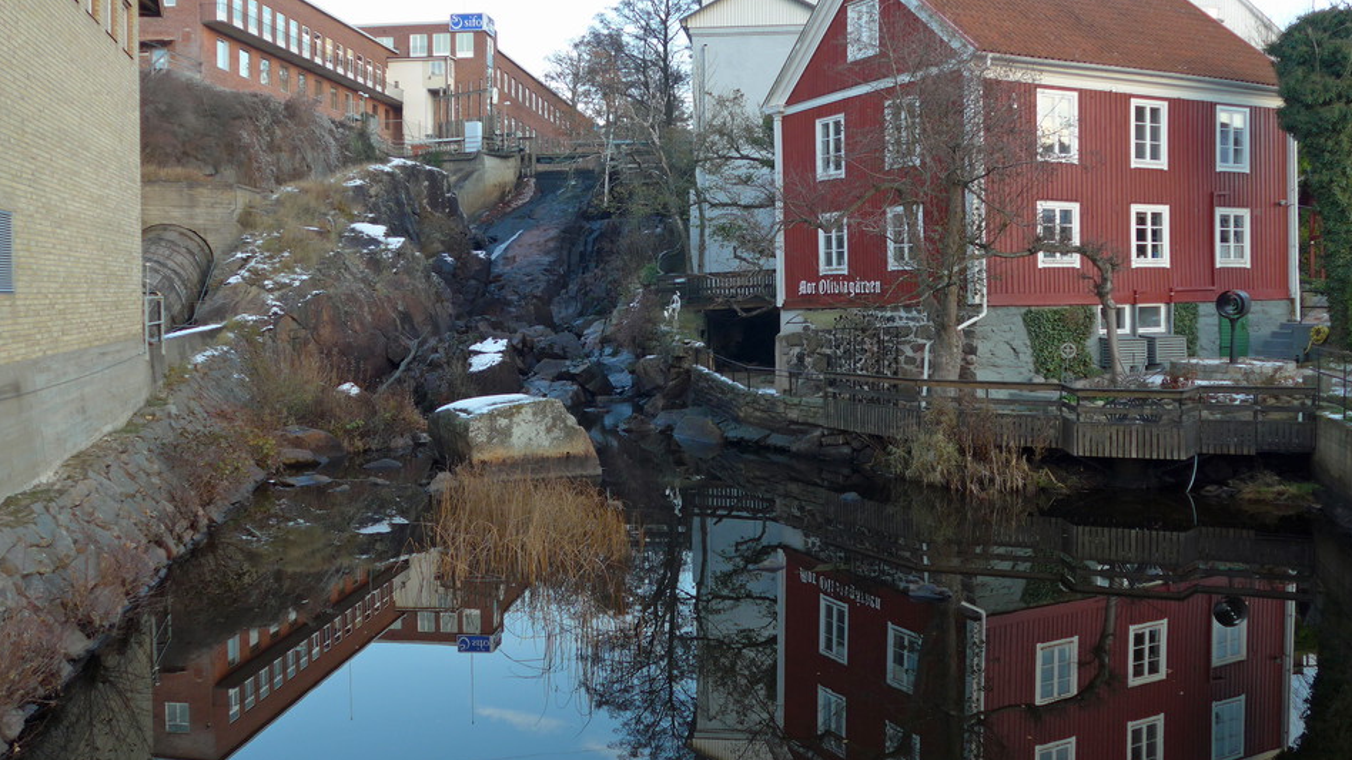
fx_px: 1147
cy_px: 321
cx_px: 673
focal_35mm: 32
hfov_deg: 61.0
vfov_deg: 36.6
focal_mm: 6
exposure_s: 1/60
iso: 100
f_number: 2
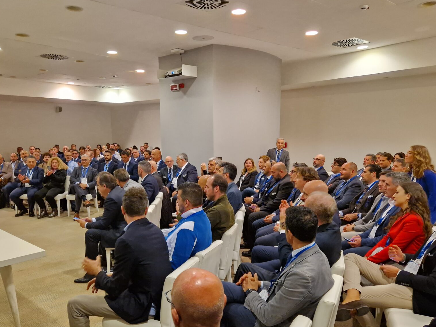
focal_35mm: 29
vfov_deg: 47.9
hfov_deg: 61.6
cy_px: 198
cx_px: 202
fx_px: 365
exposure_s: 1/100
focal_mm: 5.4
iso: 640
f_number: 1.8
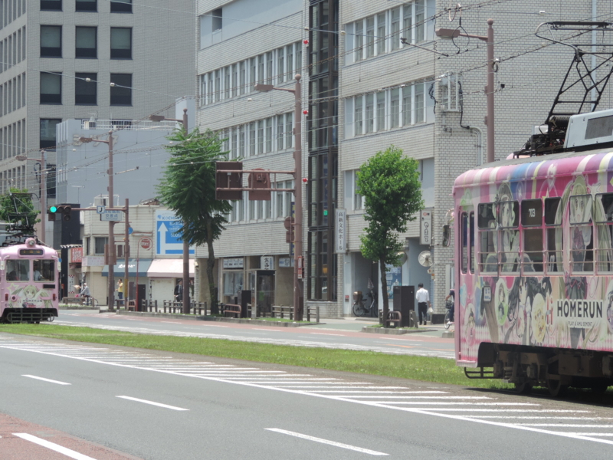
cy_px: 230
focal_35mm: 170
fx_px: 3010
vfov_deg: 8.7
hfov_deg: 11.6
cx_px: 306
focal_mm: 30.3
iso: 80
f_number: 4.5
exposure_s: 1/400
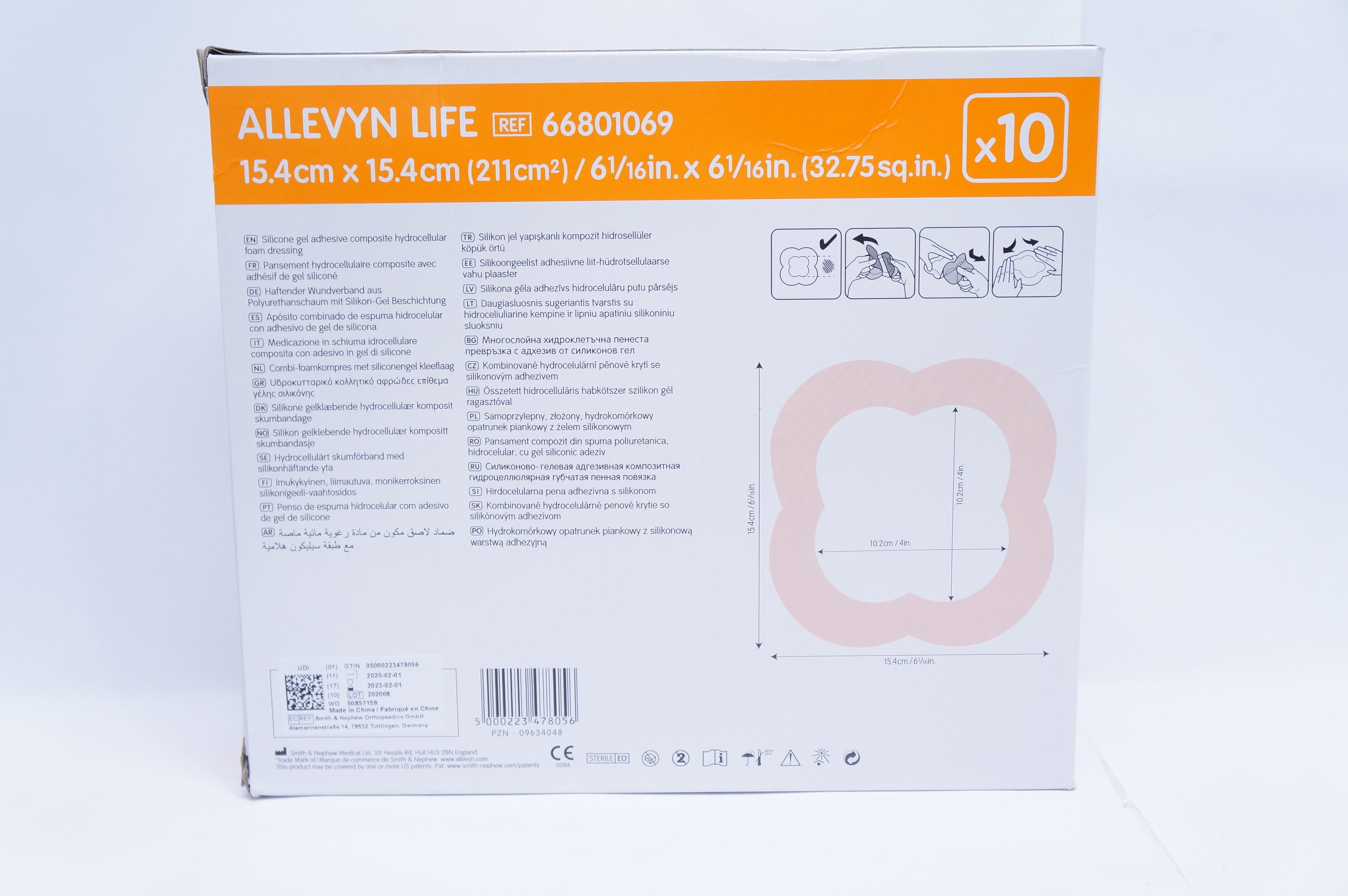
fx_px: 1459
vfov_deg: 34.1
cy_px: 448
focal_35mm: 39
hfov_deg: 49.6
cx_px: 674
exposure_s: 1/200
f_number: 4
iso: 1600
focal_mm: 26
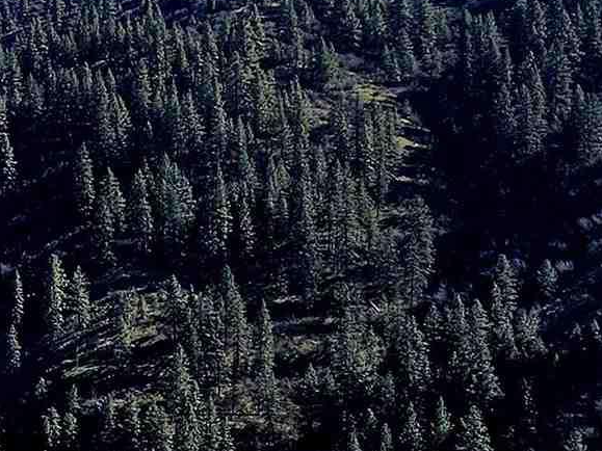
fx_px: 2121
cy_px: 51
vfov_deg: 12.1
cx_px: -850
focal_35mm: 122
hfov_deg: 12.6
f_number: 1.7
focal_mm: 6.3
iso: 10
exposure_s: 1/769
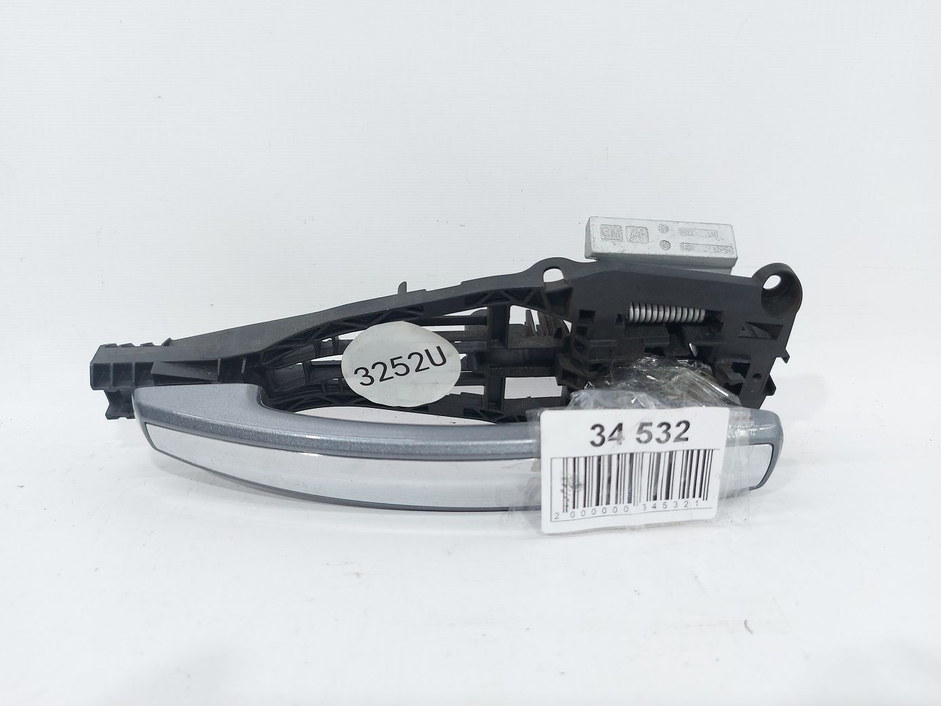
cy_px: 353
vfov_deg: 56.8
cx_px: 470
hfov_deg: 71.6
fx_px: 652
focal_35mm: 24
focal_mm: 5.23
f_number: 1.8
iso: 64
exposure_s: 1/50
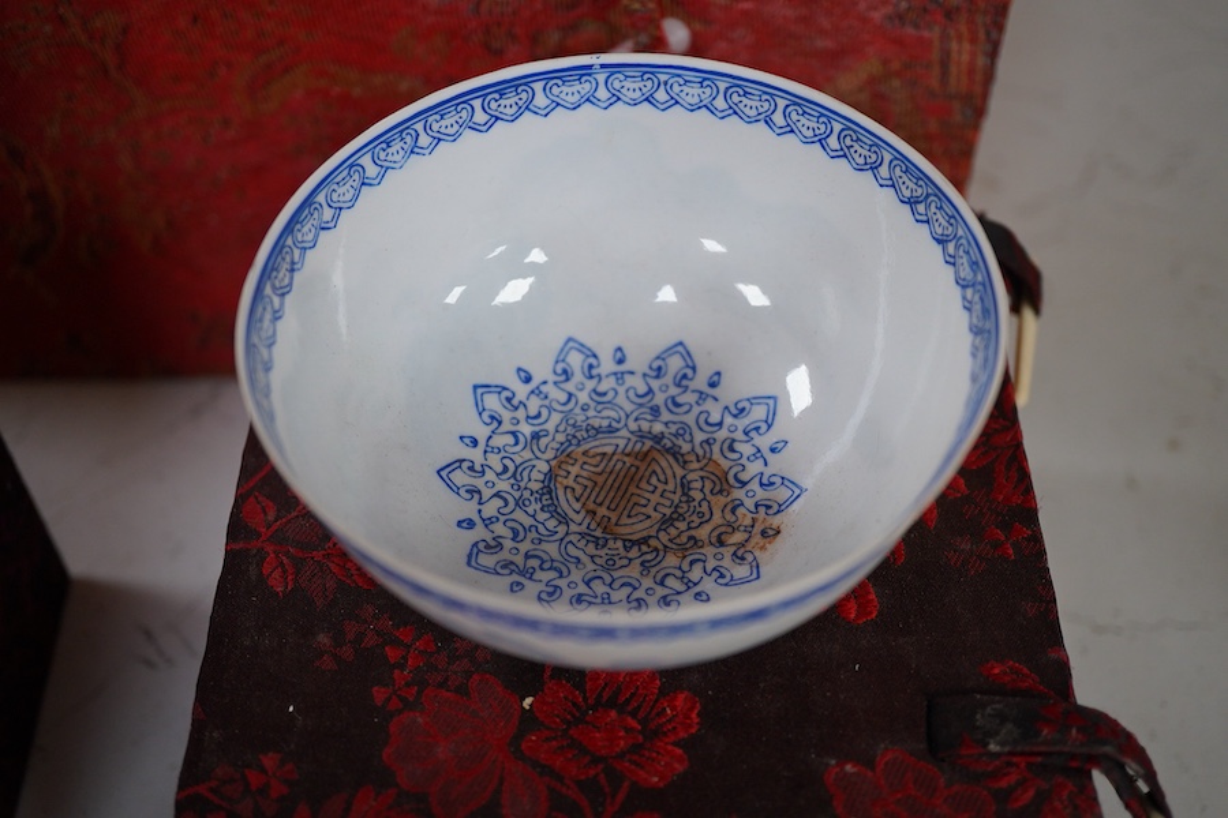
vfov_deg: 29.9
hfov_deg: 43.6
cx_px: 614
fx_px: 1535
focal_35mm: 45
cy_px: 409
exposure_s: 1/125
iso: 800
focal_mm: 30
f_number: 4.5
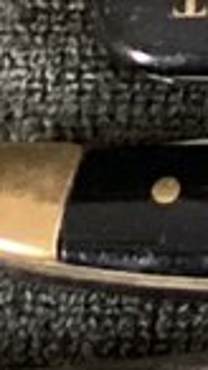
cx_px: 1275
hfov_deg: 3.1
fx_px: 3426
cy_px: -82
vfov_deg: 6.2
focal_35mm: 349
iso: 400
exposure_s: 1/40
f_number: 2.4
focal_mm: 3.3
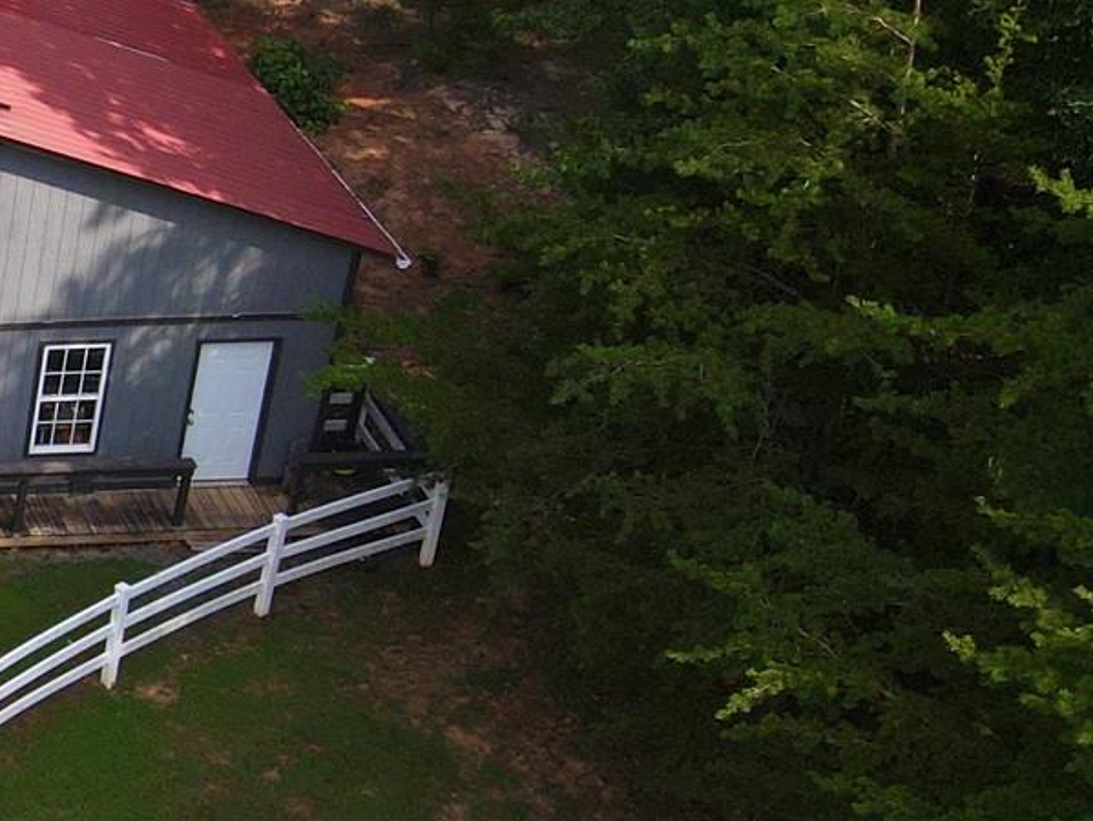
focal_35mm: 82
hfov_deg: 19.3
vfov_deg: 18.0
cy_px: 394
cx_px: -748
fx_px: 2591
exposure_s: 1/15
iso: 280
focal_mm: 4.5
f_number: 2.8
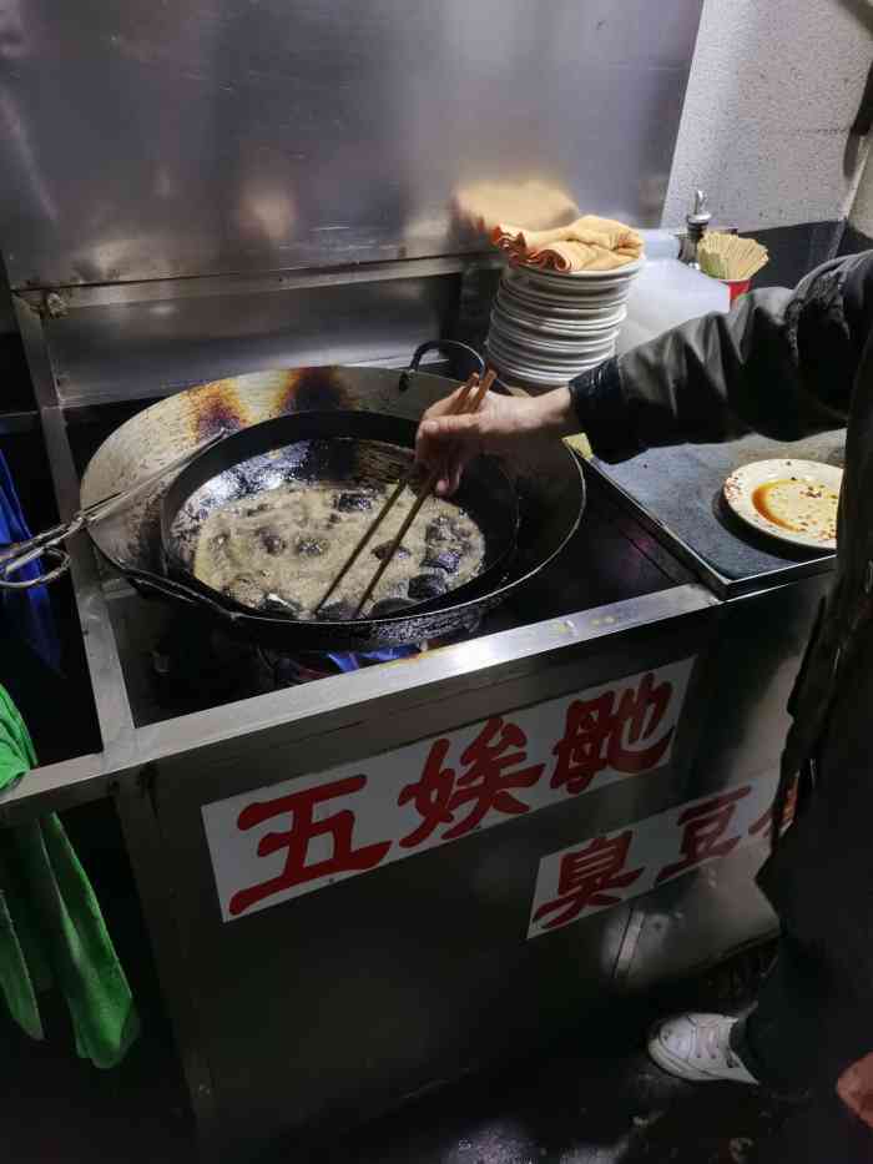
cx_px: 436
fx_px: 908
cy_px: 582
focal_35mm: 27
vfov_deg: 65.3
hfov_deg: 51.4
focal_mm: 5.58
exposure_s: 1/50
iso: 800
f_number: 1.8
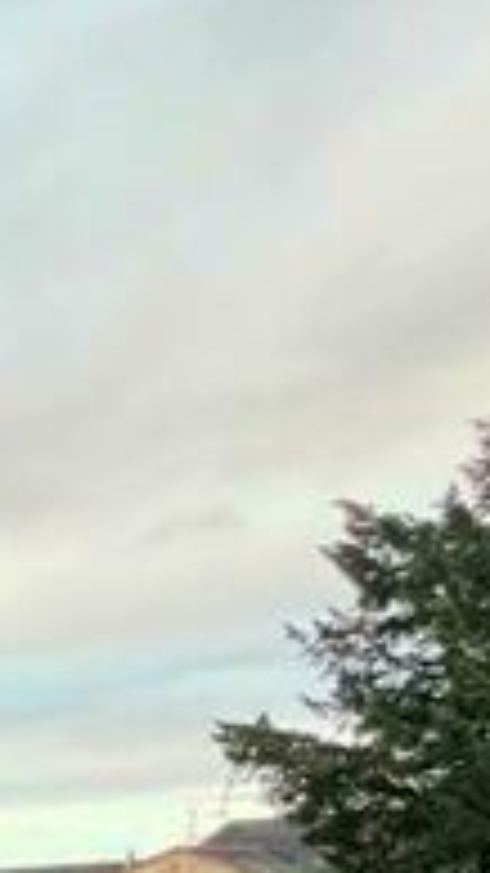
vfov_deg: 30.7
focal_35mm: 51
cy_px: 1168
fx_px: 1179
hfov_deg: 12.8
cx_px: -854
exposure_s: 1/60
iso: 640
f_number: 1.8
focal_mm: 1.57
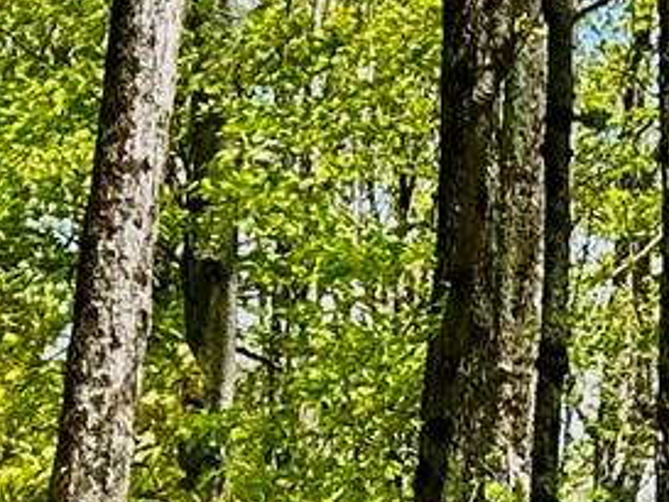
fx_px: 3770
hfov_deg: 9.7
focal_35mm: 195
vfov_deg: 7.1
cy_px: 1300
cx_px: 1105
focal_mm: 5.7
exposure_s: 1/957
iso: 50
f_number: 1.5
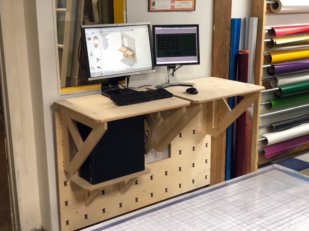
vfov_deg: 28.0
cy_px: 116
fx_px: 464
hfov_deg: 36.8
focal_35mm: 52
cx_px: 154
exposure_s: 1/30
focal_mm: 6
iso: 100
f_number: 2.4
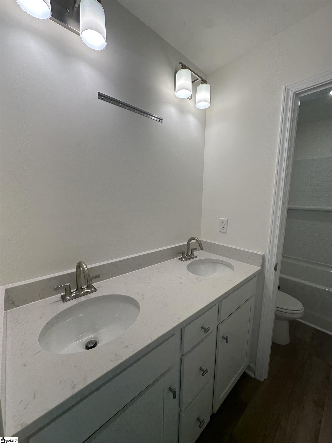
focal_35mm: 14
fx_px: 179
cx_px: 166
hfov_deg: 85.7
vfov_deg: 102.1
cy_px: 222
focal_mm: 2.22
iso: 40
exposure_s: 1/142
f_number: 2.2
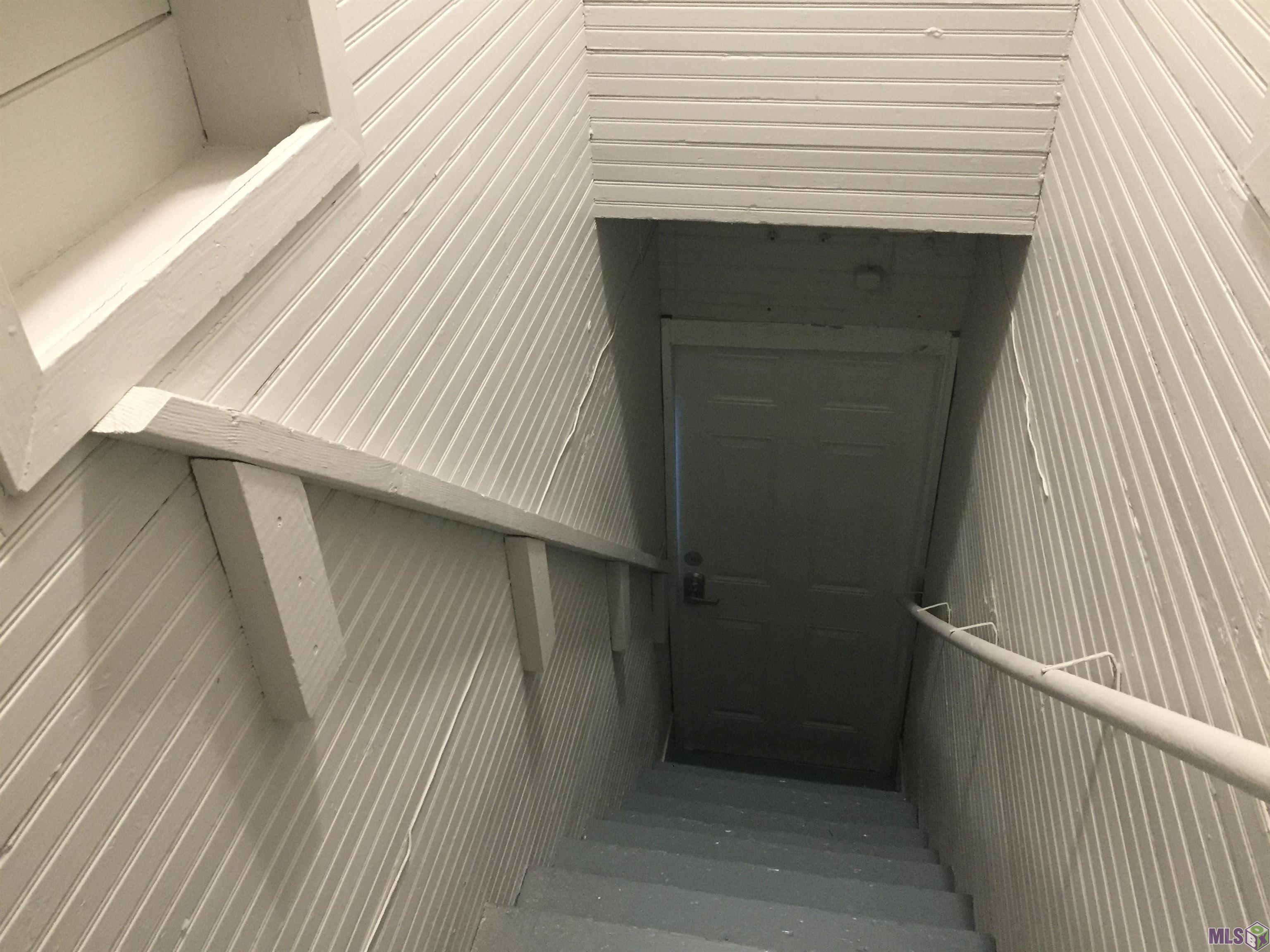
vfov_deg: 48.2
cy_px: 476
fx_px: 1064
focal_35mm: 29
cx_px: 635
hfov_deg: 61.7
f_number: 2.2
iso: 250
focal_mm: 4.15
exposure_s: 1/15
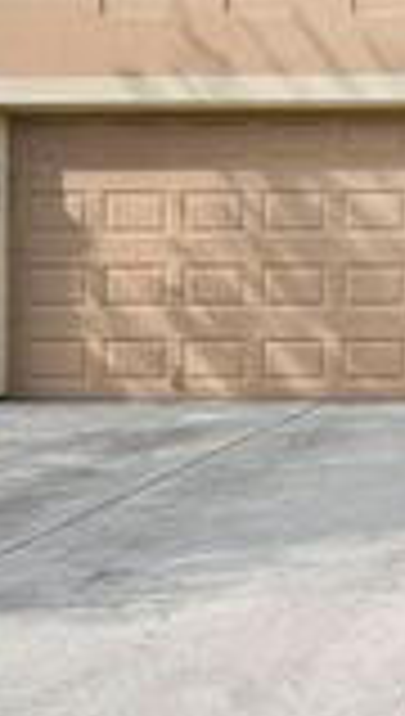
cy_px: 61
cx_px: 796
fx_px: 2185
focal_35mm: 115
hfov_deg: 9.9
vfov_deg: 18.3
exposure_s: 1/500
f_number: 8
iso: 200
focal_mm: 35
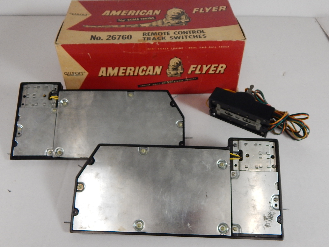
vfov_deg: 41.8
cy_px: 124
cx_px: 164
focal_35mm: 34
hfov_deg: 54.0
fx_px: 323
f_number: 3.3
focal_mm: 6.1
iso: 400
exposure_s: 1/200
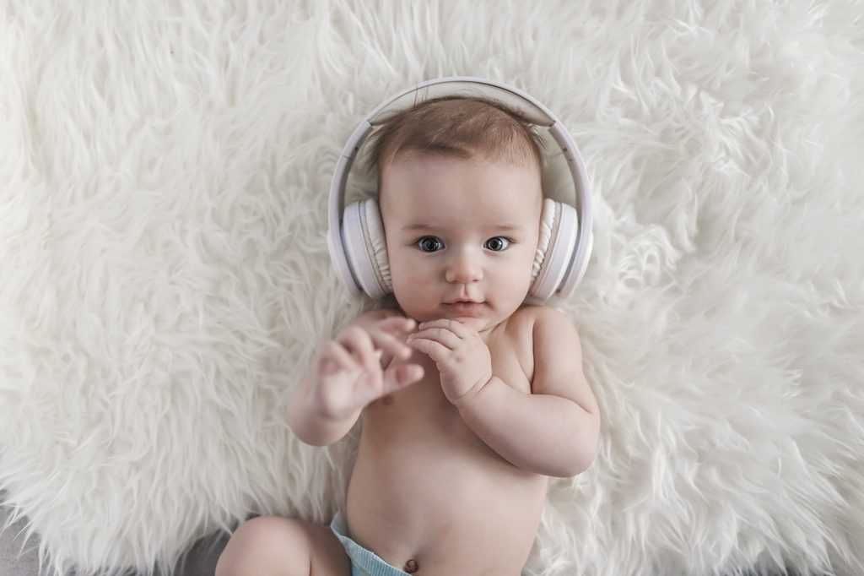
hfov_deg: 54.4
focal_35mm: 35
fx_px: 840
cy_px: 288
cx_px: 432
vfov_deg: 37.8
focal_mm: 35
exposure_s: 1/125
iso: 400
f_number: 2
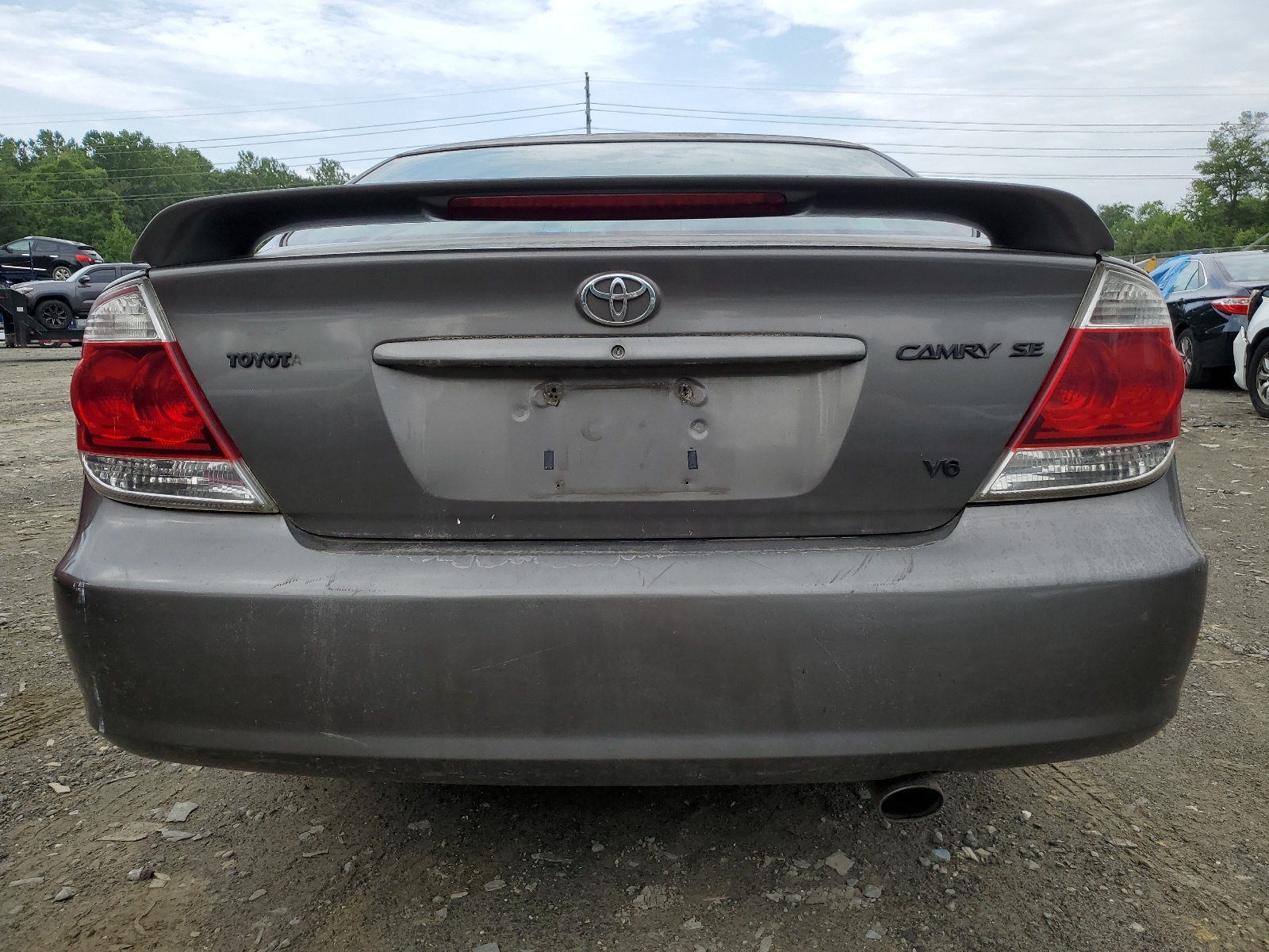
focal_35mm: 26
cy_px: 476
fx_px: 953
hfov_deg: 67.3
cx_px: 634
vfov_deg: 53.1
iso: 50
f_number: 1.5
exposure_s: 1/2000
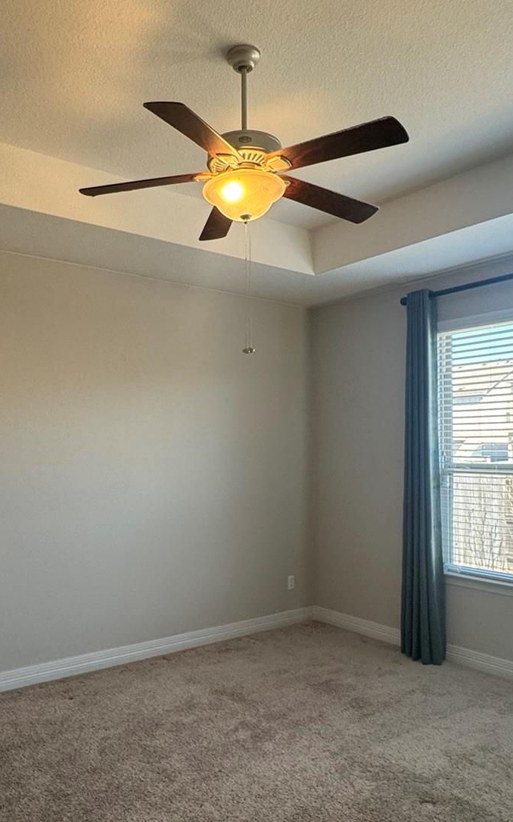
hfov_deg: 44.3
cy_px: 439
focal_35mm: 28
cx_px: 209
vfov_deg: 66.4
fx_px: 626
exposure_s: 1/120
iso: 160
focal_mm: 2.22
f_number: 2.2
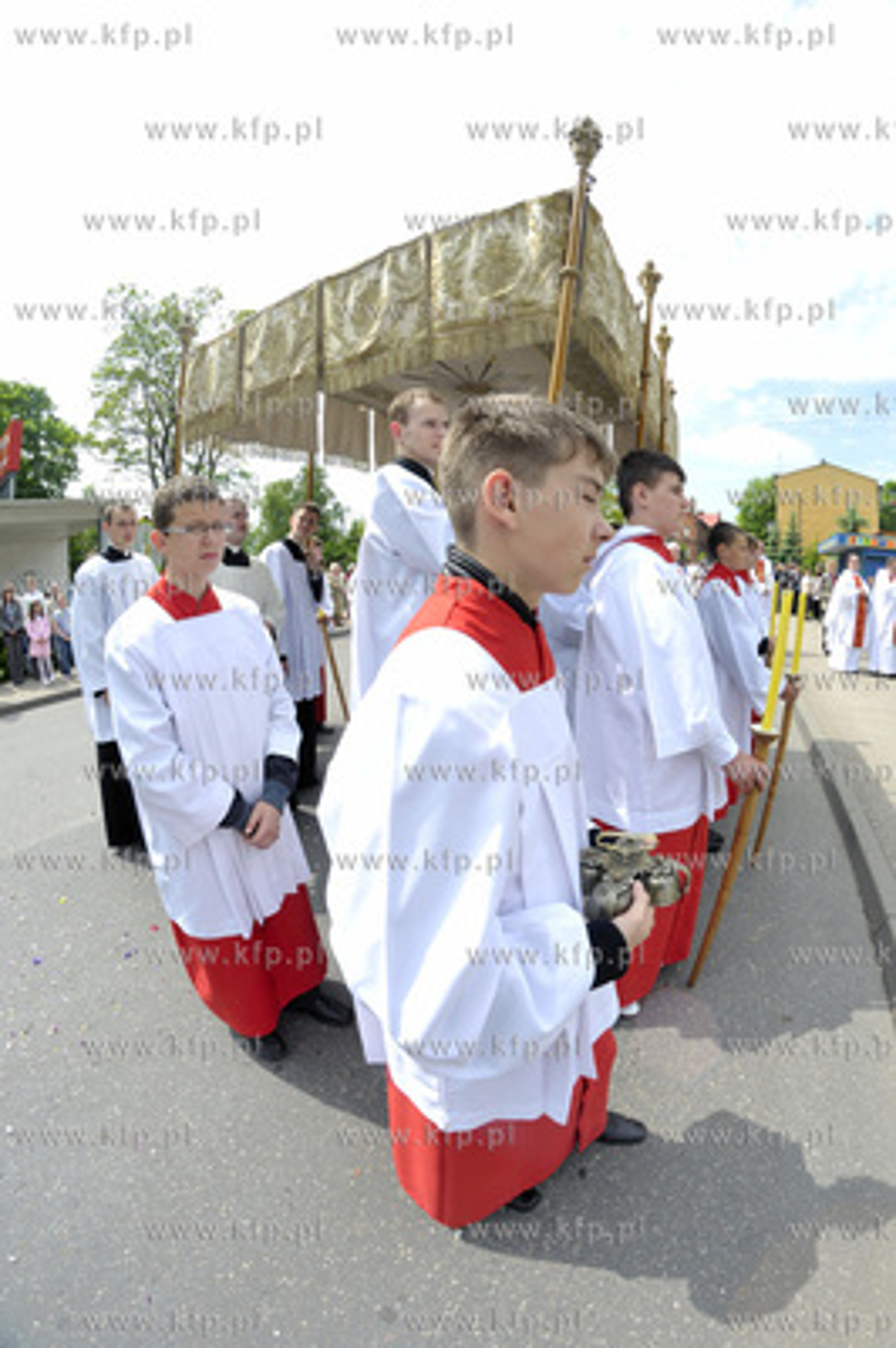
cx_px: 448
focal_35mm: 12
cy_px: 674
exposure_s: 1/160
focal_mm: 8
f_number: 8
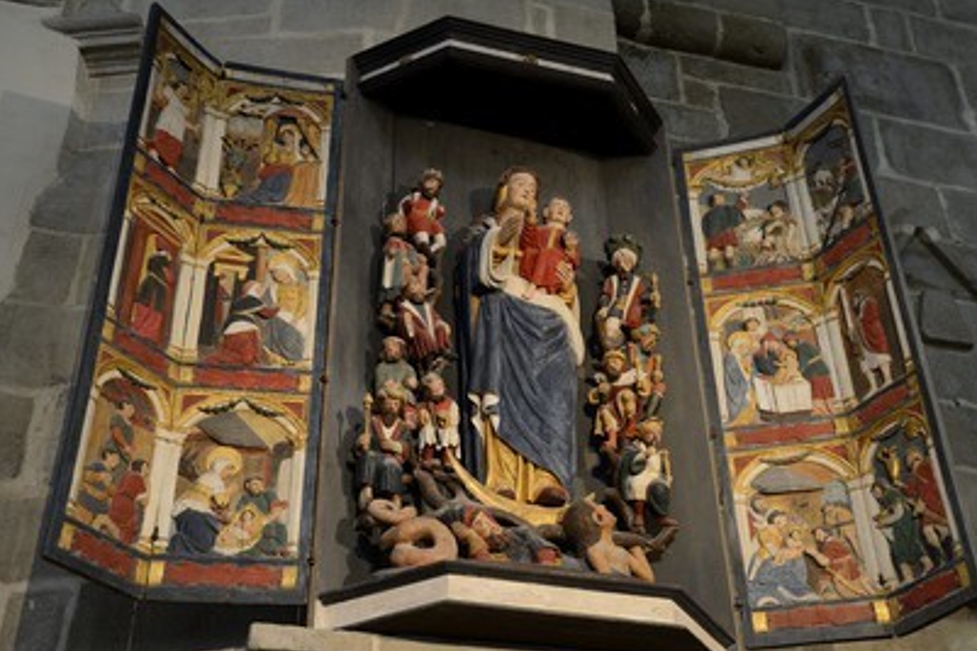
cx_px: 504
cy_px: 334
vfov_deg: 30.5
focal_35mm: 44
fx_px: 1194
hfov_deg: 44.5
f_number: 4
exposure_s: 1/30
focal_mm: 42
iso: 1600
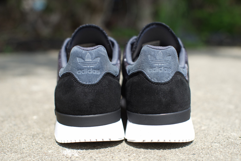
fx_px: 335
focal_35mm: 50
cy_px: 80
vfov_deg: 27.0
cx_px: 120
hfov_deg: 39.6
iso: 80
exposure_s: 1/640
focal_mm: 50
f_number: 4
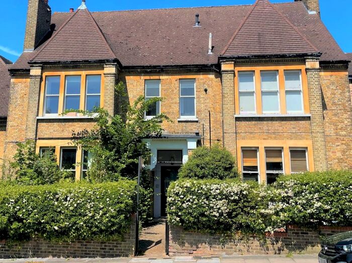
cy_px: 132
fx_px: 264
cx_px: 176
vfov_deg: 53.0
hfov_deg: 67.3
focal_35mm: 26
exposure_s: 1/2786
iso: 32
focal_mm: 5.1
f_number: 1.6
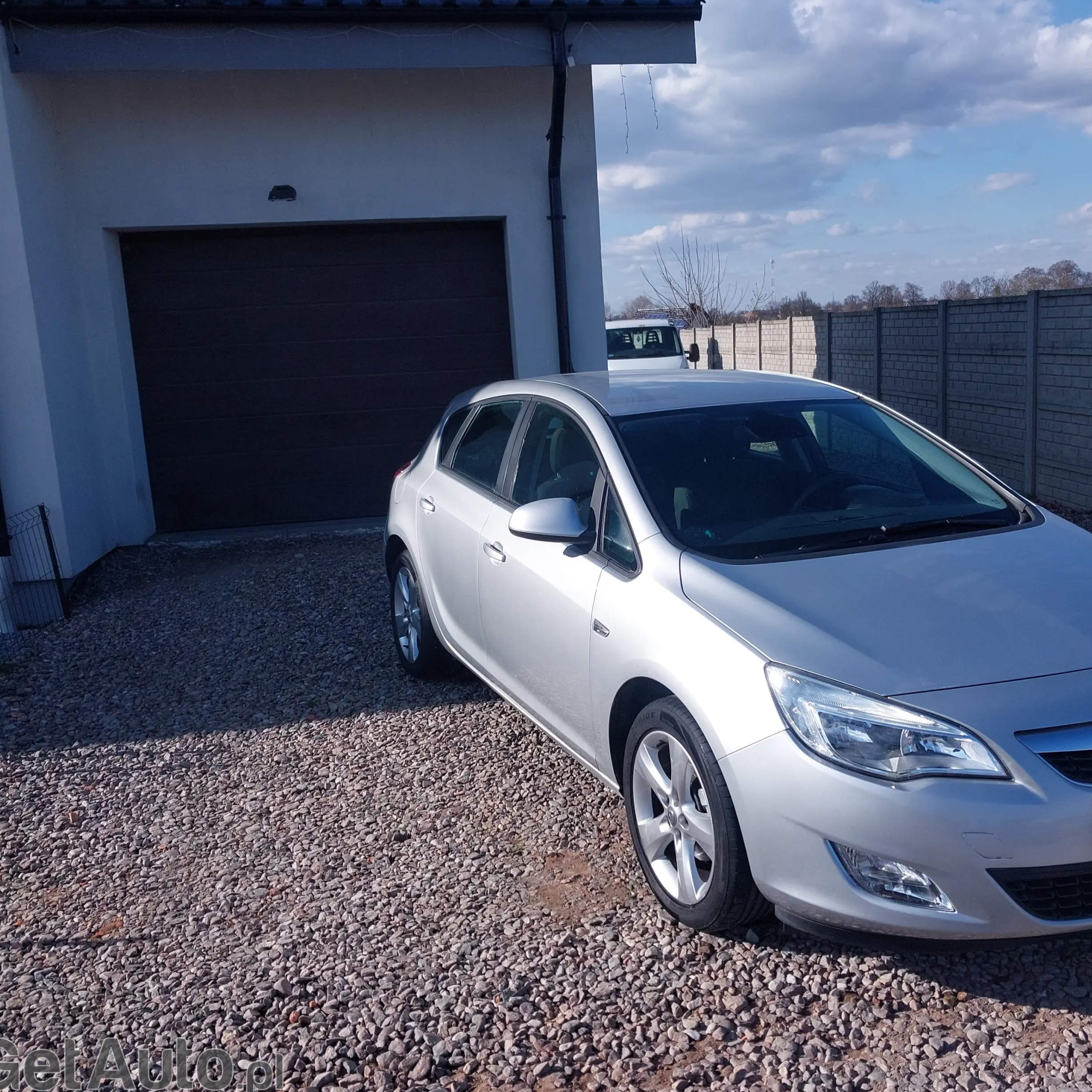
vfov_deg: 46.0
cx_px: 645
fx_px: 1285
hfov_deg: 45.8
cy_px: 552
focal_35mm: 36
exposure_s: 1/851
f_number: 1.8
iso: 20
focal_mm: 4.6
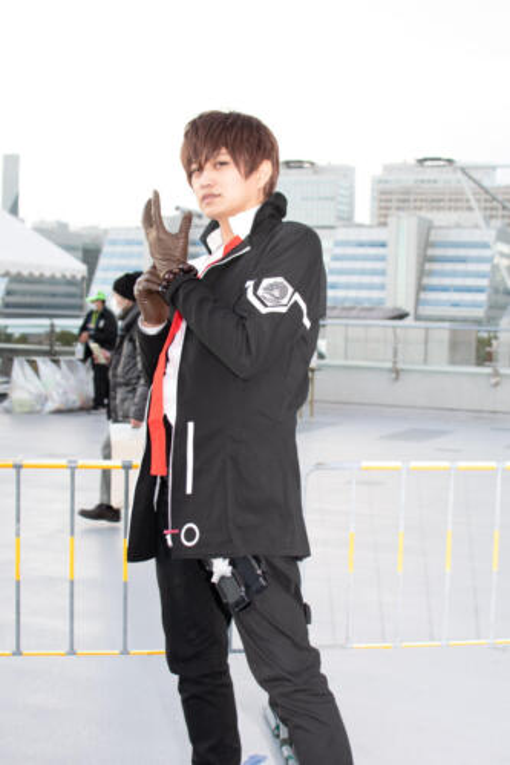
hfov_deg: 25.7
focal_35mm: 52
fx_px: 1116
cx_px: 255
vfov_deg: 37.9
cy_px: 382
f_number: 4
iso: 125
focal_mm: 35
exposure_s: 1/200
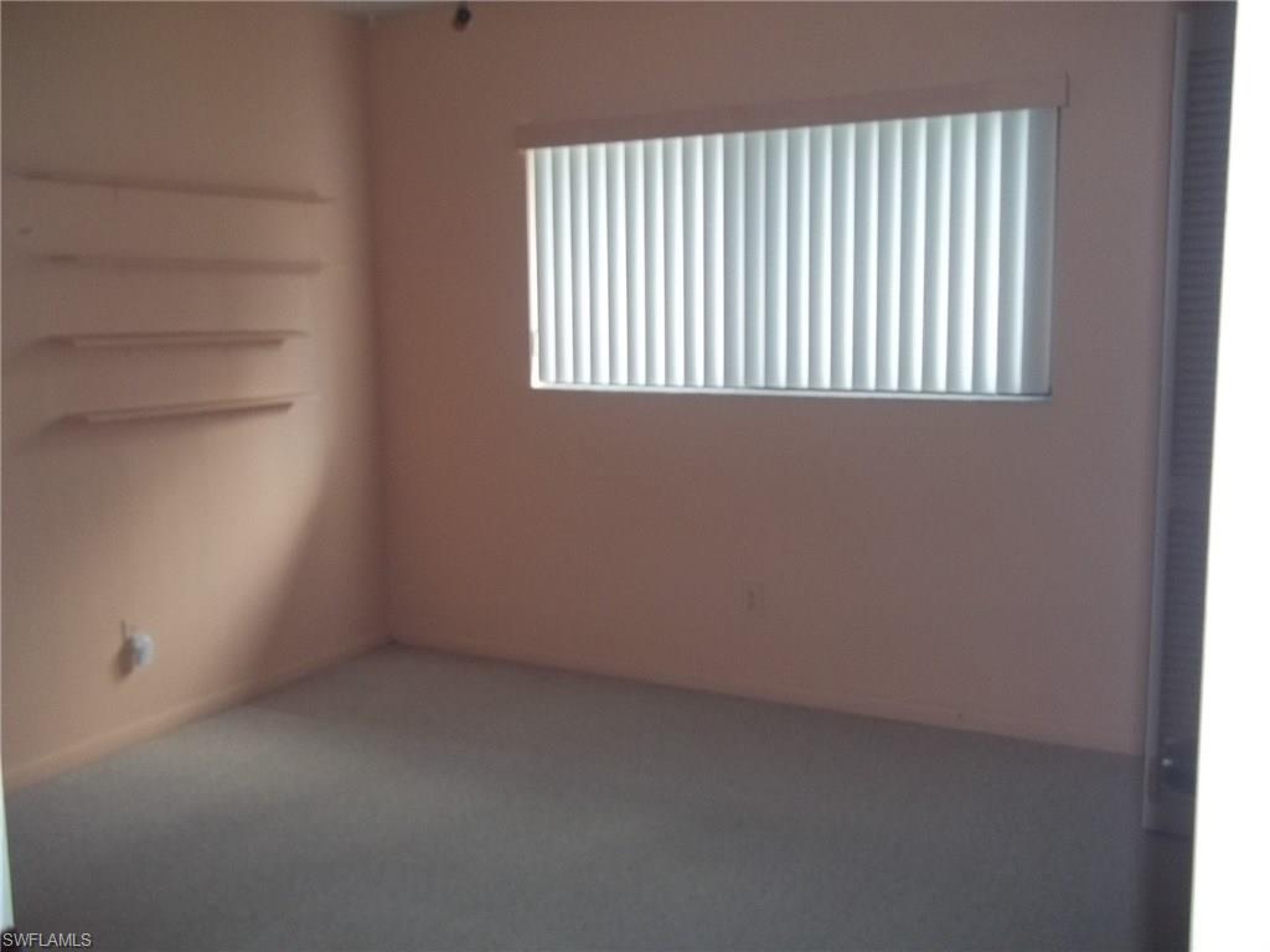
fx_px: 1174
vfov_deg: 44.2
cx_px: 635
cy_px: 476
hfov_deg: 56.8
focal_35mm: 32
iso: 160
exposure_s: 1/30
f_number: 2.9
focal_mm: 5.7
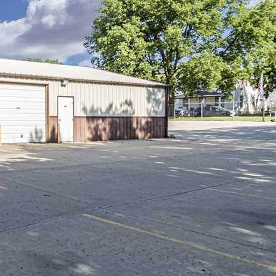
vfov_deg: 44.8
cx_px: -41
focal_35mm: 37
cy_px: 159
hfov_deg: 36.5
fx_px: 334
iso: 100
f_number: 7.1
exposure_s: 1/200
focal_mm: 10
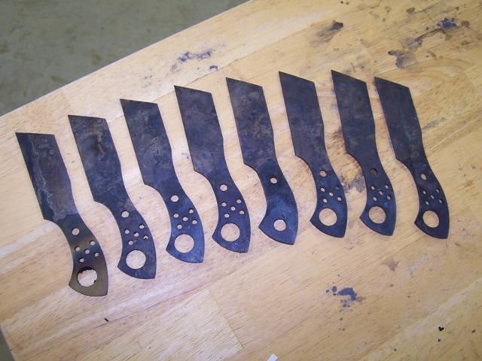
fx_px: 529
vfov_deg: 37.7
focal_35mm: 38
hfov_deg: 49.0
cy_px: 180
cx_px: 241
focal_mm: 6.3
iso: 80
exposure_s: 1/60
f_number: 2.8
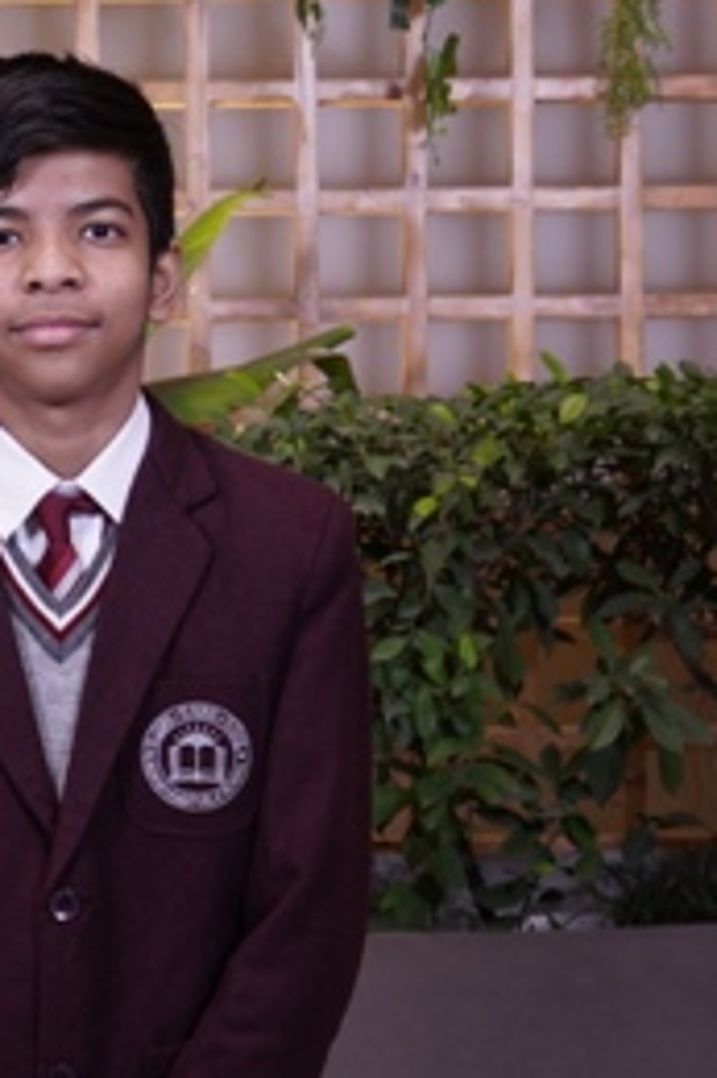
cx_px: 87
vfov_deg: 21.9
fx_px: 2782
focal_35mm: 93
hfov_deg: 14.6
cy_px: 504
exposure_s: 1/125
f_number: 5
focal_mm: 36
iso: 640
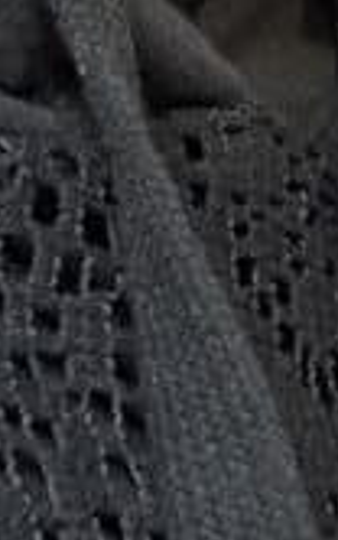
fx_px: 2884
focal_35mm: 196
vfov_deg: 9.4
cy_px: -810
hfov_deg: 6.7
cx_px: 413
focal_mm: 2.69
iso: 80
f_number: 1.9
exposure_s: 1/94
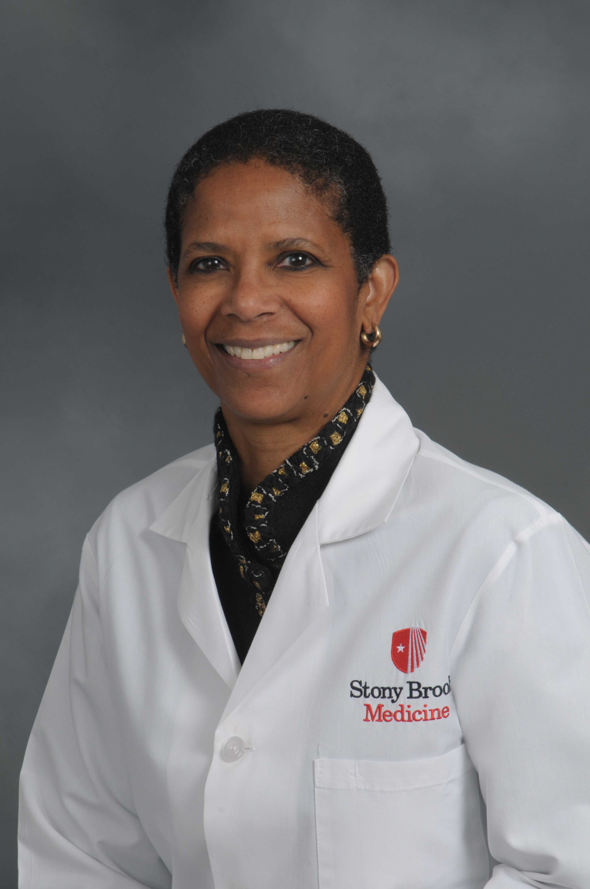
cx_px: 295
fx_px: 3882
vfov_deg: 13.1
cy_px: 444
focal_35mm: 158
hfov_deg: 8.7
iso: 200
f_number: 16
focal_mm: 105
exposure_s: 1/125
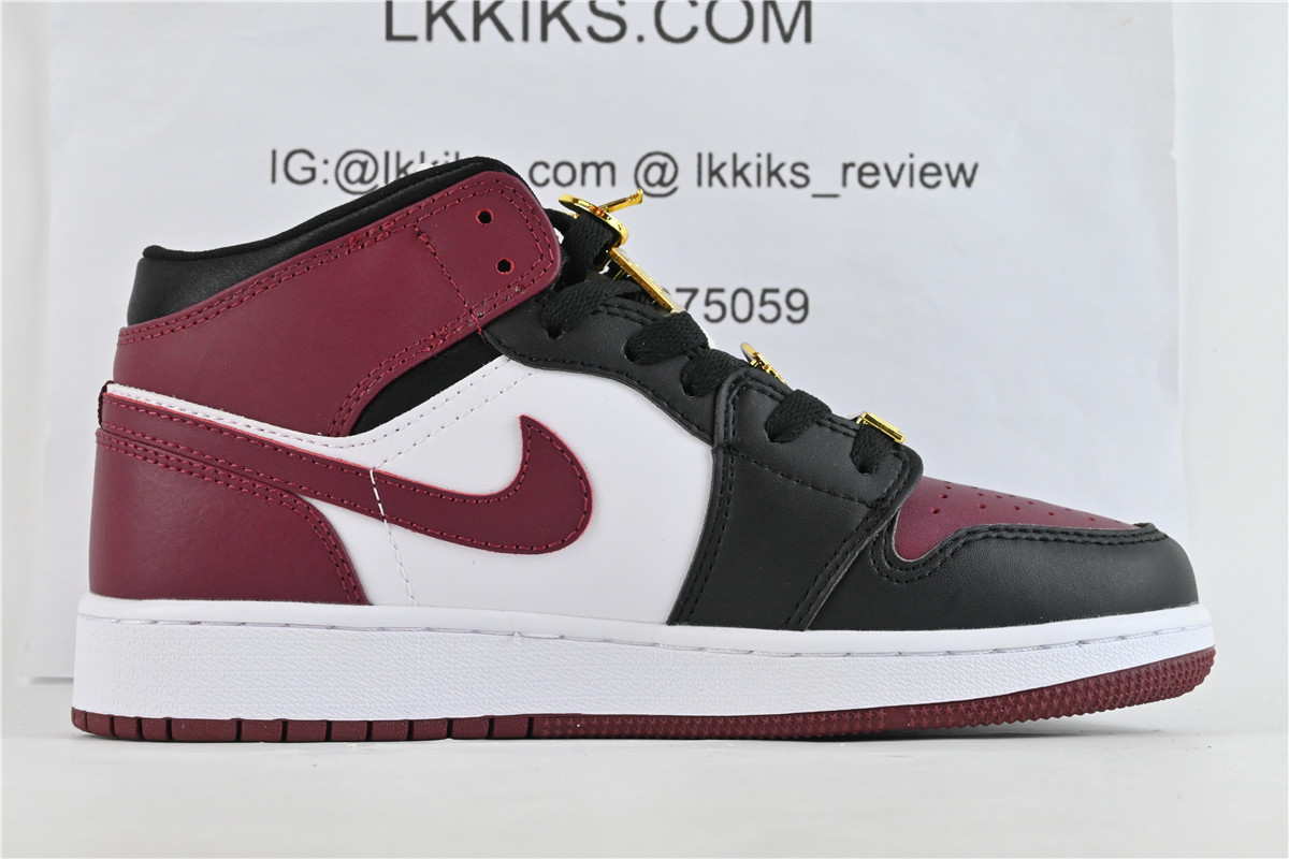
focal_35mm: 70
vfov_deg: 19.3
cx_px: 644
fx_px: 2524
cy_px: 430
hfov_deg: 28.6
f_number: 11
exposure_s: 1/100
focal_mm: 47
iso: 1600
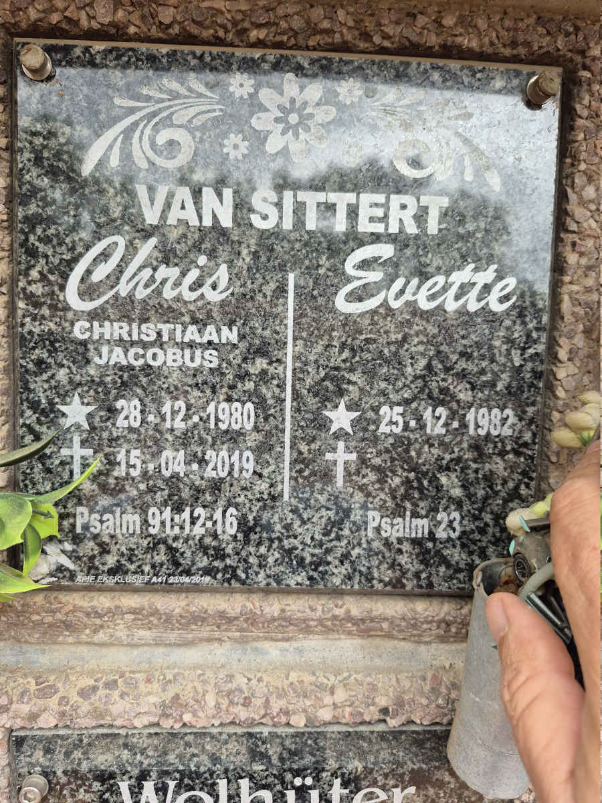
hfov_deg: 58.9
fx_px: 533
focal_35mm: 23
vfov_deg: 73.9
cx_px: 301
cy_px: 402
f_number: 1.8
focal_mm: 5.4
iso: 80
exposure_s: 1/180
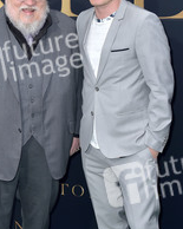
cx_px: 57
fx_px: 657
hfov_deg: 15.8
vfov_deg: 19.8
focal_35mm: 97
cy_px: 120
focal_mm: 50
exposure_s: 1/250
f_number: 7.1
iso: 200
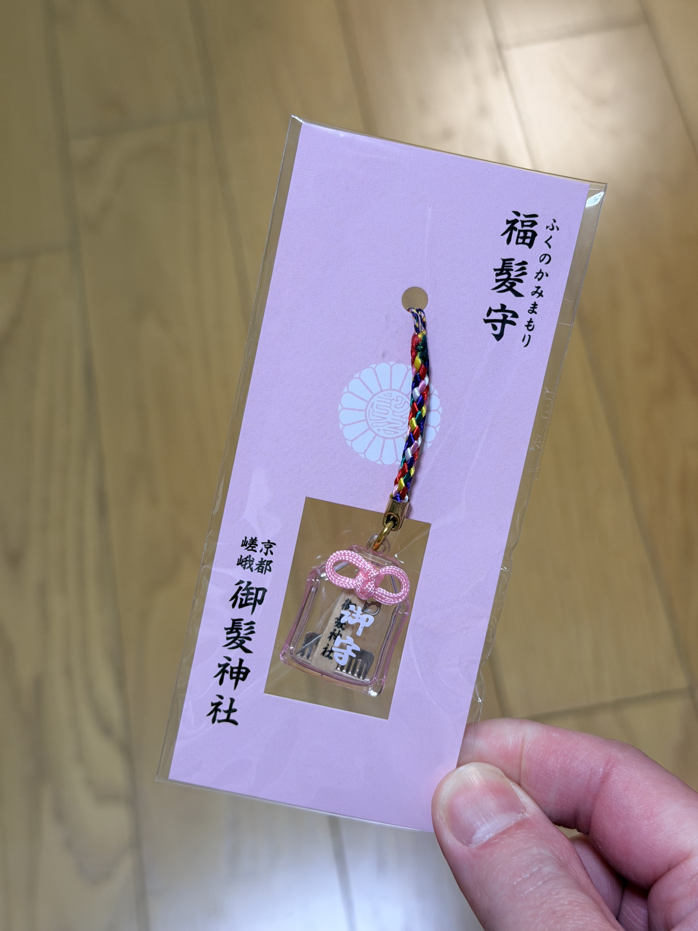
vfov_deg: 39.7
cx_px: 349
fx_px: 1291
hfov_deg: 30.3
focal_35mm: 48
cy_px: 466
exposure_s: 1/60
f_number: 1.78
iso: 80
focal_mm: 6.76
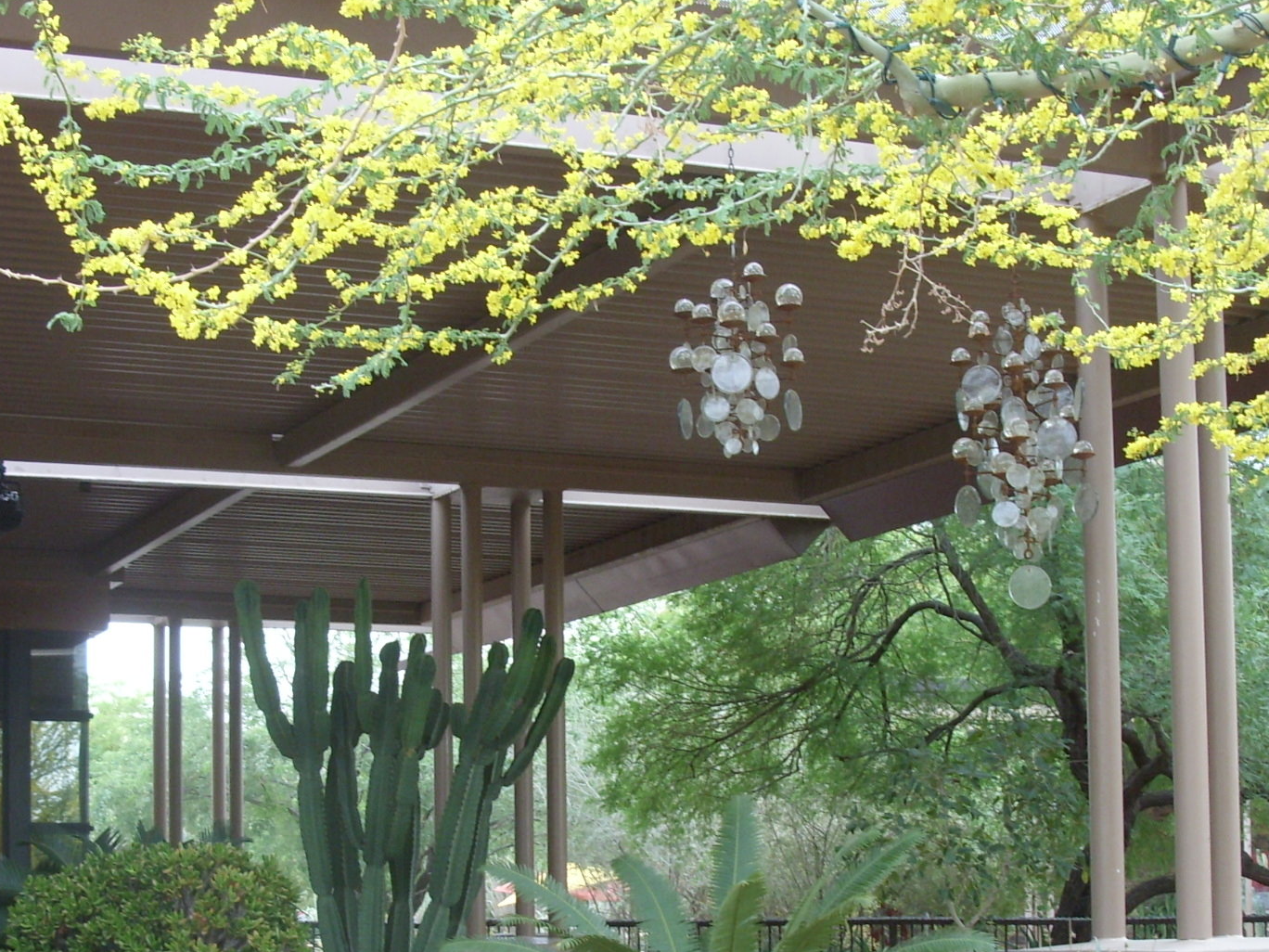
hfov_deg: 27.0
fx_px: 2639
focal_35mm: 72
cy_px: 713
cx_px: 601
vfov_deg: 20.3
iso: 100
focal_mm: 6.3
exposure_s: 1/30
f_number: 2.8
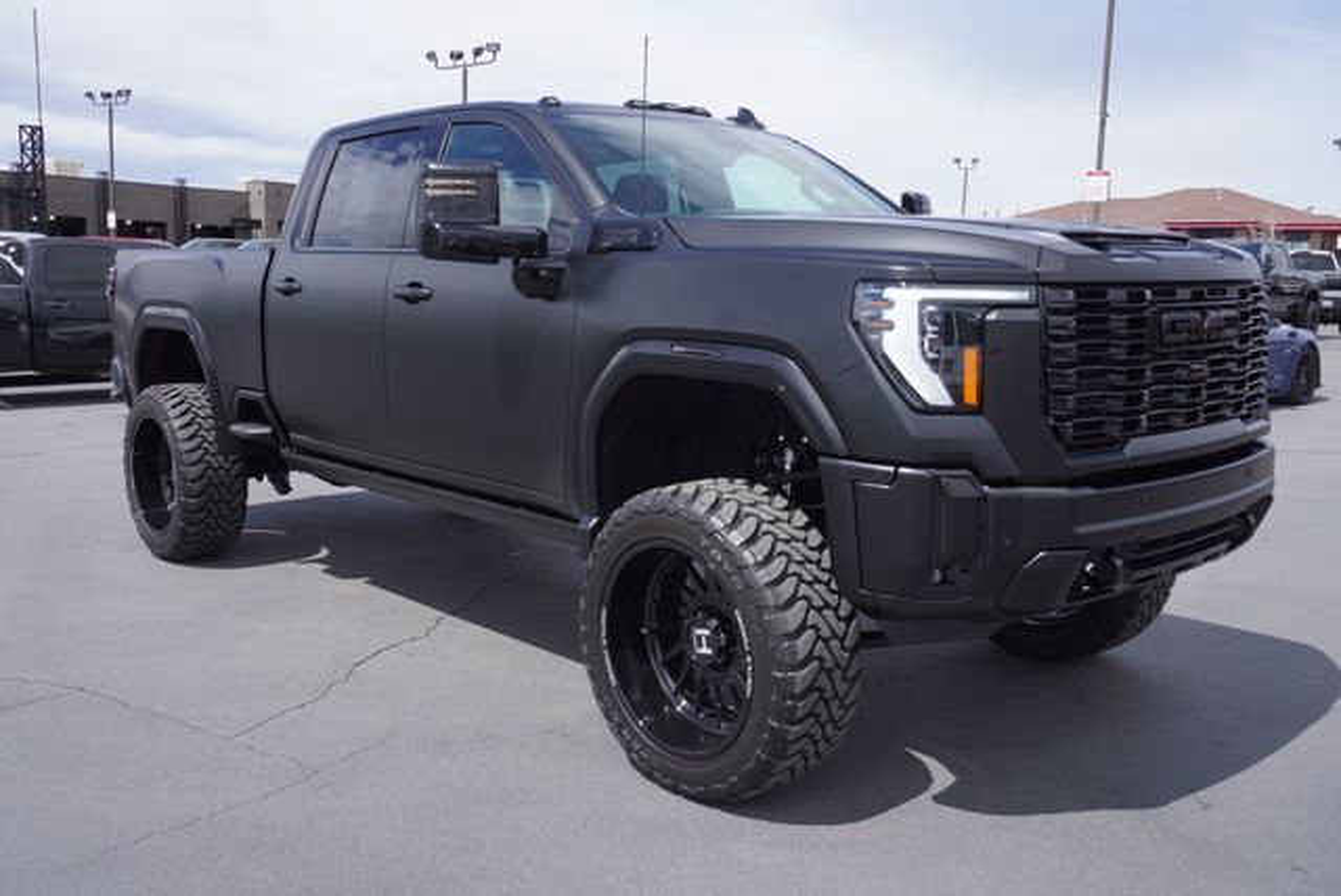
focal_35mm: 33
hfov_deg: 57.2
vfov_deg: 40.0
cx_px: 670
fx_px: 1230
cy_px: 448
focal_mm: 22
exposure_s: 1/250
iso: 100
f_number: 8
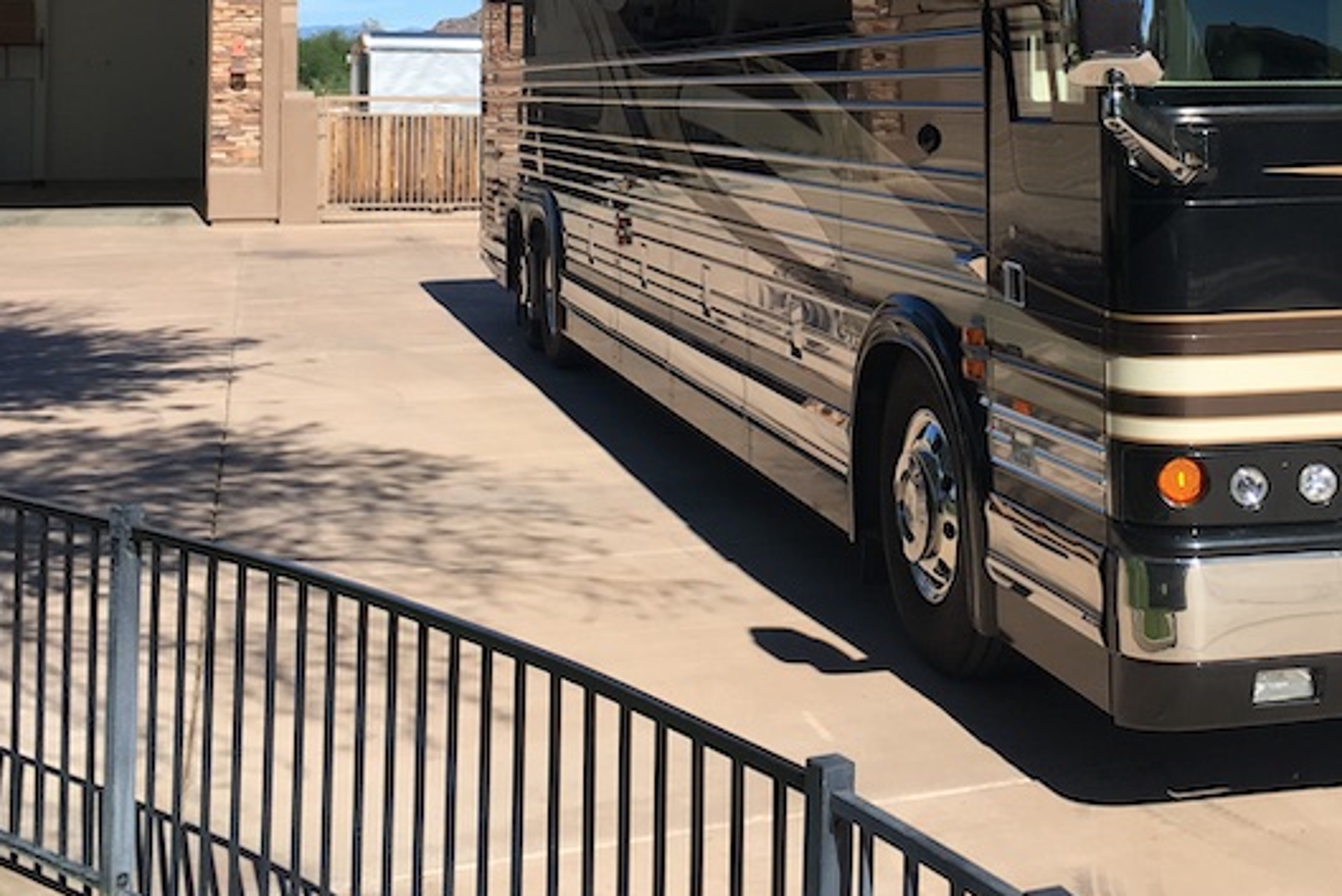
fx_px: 2125
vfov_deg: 23.0
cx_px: 873
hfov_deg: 34.8
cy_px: 48
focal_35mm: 57
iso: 25
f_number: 2.2
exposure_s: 1/1709
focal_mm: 4.15
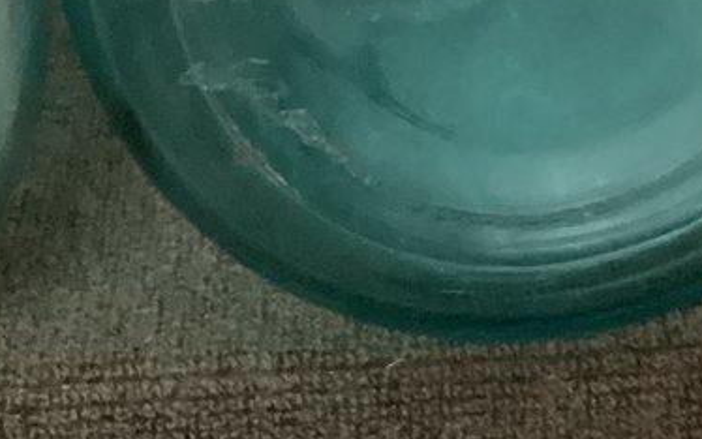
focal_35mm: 133
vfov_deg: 9.8
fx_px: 2545
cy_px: -38
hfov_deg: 15.6
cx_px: 557
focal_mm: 3.3
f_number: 2.4
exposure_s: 1/20
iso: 640
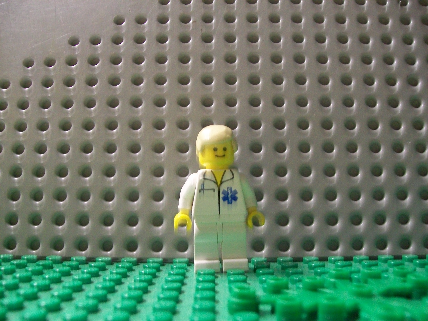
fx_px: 445
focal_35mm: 36
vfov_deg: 39.7
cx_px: 214
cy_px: 160
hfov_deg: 51.4
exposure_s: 1/8
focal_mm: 6
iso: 200
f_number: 2.7
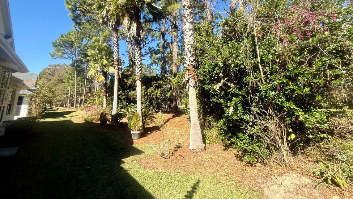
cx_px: 178
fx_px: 150
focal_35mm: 16
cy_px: 84
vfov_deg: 66.7
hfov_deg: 99.4
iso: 50
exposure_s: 1/841
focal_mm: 2.22
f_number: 2.2
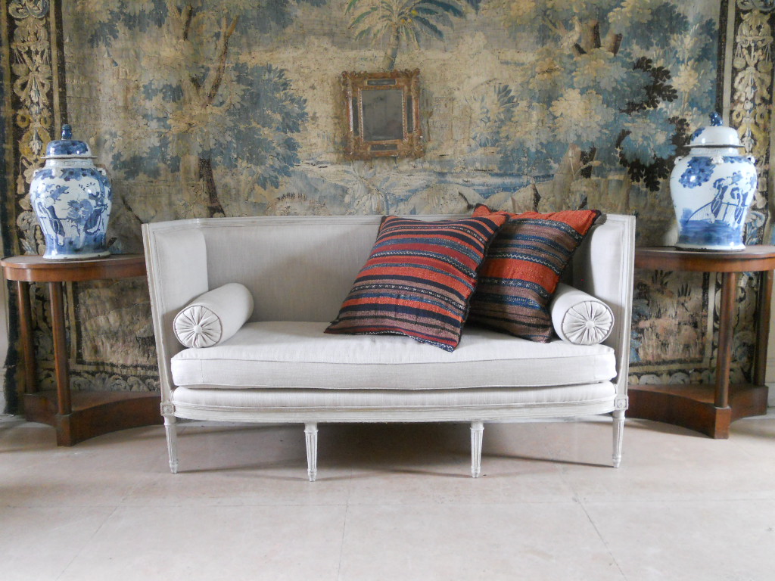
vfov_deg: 44.2
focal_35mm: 32
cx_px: 388
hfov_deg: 56.8
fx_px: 716
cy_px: 290
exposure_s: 1/13
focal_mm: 5.8
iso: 400
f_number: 3.5
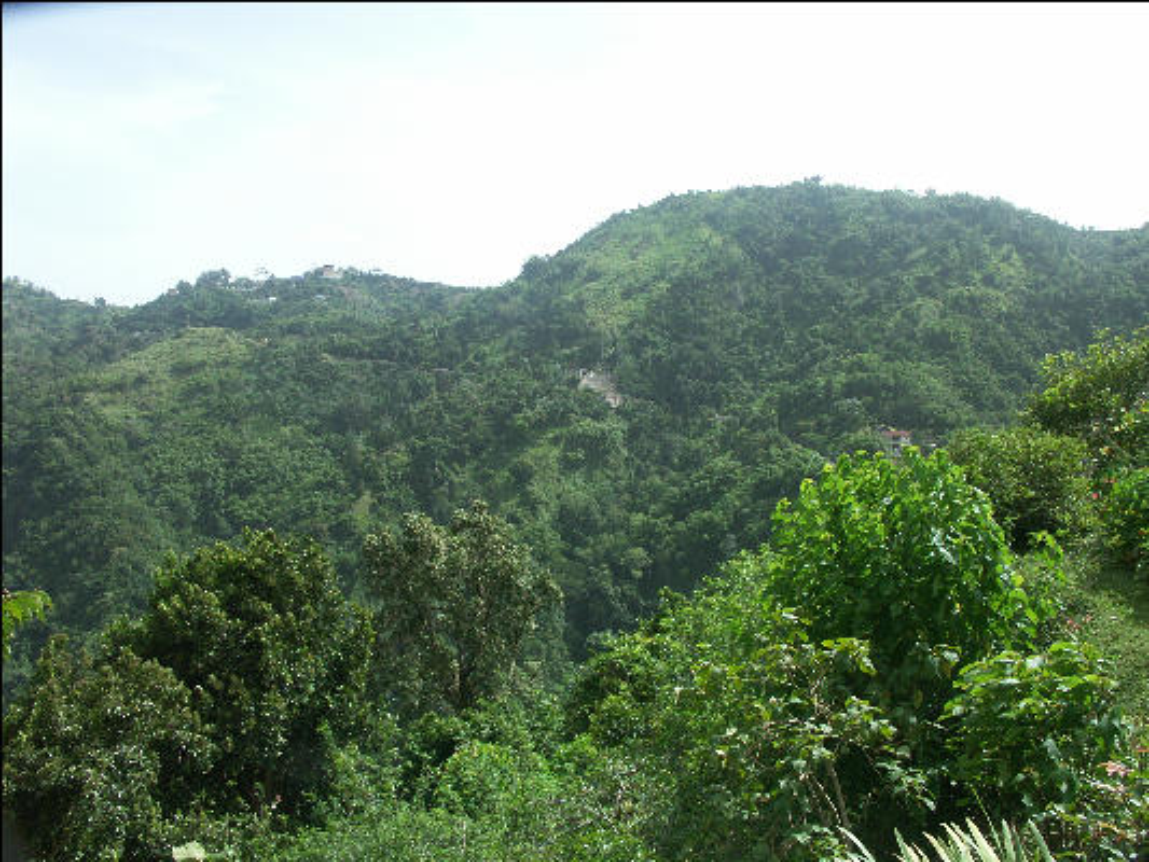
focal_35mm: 29
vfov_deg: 48.2
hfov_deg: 61.6
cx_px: 574
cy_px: 431
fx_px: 963
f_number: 6.3
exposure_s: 1/400
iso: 100
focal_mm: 7.49
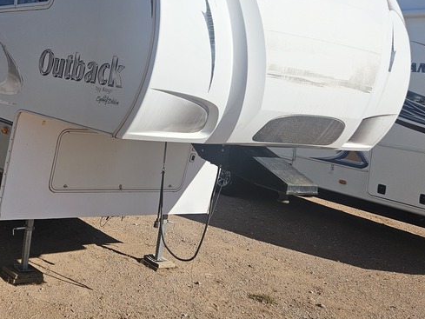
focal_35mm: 47
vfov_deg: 30.4
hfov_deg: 38.9
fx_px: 577
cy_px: 79
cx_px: 87
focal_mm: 5.4
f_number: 1.8
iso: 25
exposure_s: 1/3550
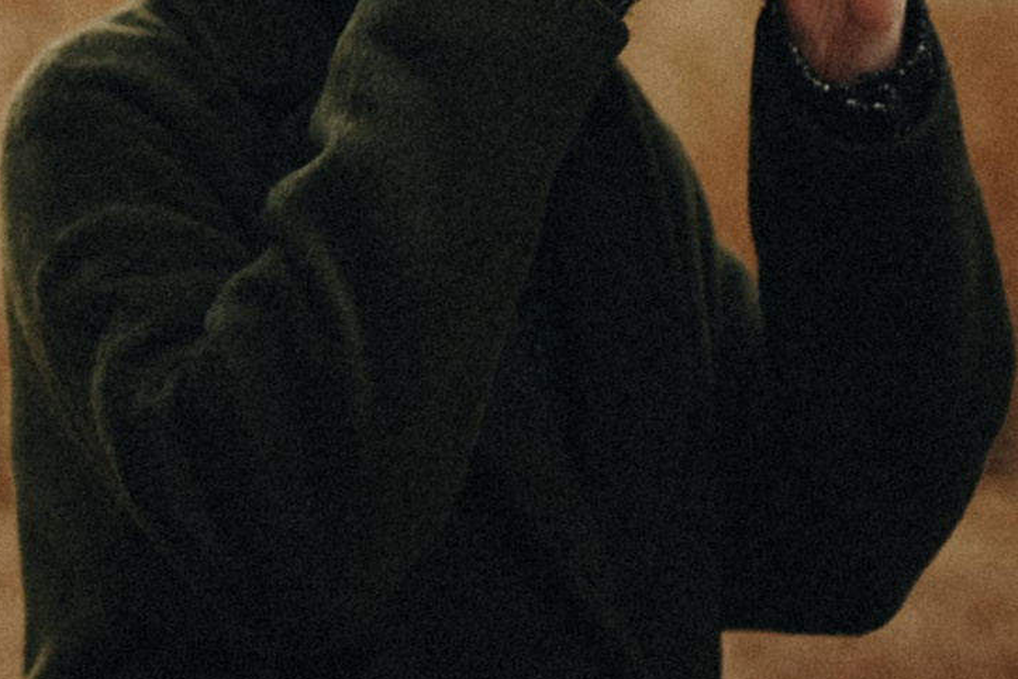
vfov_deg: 11.1
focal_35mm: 124
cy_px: 278
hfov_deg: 15.6
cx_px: -345
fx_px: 3506
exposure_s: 1/2500
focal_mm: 35
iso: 200
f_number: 1.4
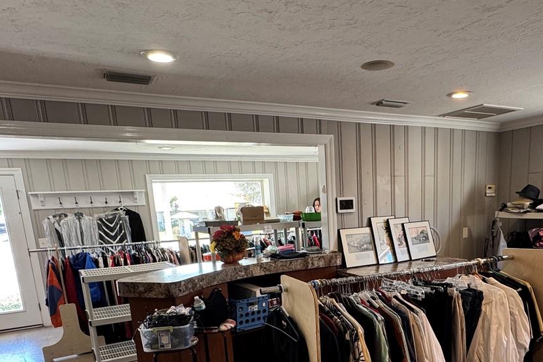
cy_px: 294
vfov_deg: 44.0
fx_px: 422
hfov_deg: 64.5
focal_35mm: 28
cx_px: 339
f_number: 2.2
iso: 200
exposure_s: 1/60
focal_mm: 2.22
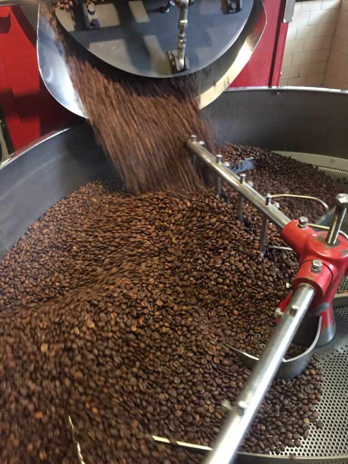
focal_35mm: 29
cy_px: 232
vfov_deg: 61.7
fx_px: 389
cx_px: 174
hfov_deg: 48.2
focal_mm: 4.15
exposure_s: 1/33
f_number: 2.2
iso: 320
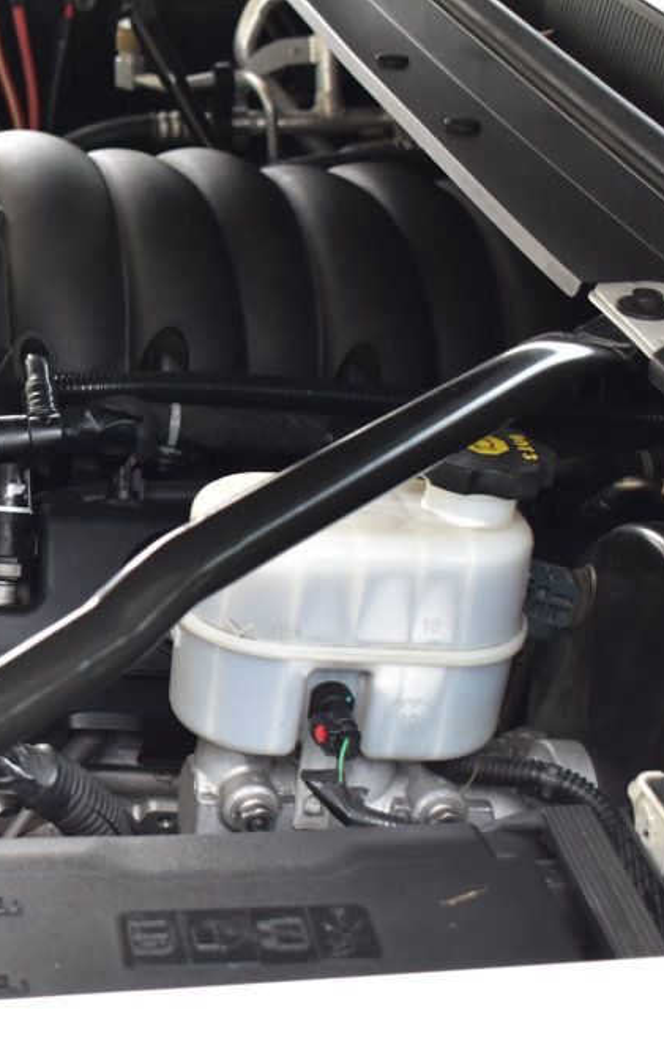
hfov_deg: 16.1
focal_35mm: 79
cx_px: -21
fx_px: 2288
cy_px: 537
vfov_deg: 26.2
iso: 560
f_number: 6.3
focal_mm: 34
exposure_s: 1/15
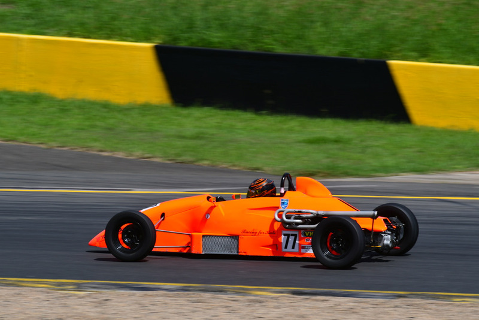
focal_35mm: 750
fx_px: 9982
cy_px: 160
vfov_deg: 1.8
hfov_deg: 2.7
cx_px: 240
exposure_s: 1/250
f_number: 11
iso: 100
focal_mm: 500
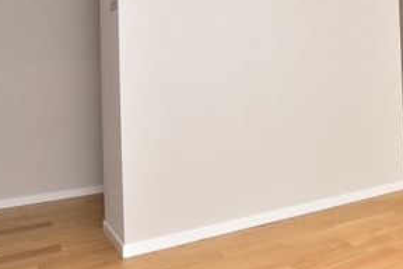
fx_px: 437
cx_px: 393
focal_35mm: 39
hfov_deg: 43.3
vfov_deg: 33.4
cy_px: 63
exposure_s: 1/125
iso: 160
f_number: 5
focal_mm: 10
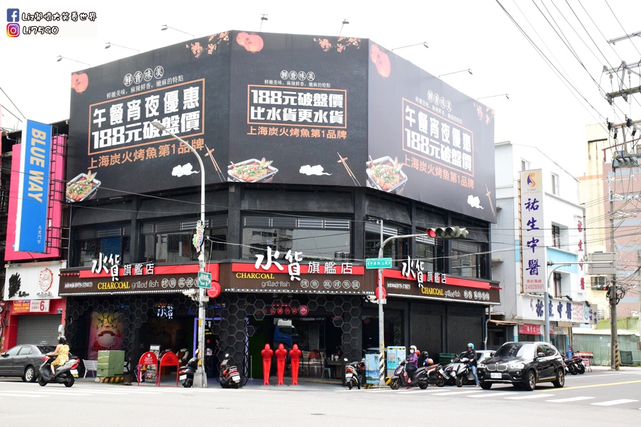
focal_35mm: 45
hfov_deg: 43.6
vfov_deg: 29.9
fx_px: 801
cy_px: 214
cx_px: 320
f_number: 14
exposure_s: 1/800
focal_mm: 30
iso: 2500
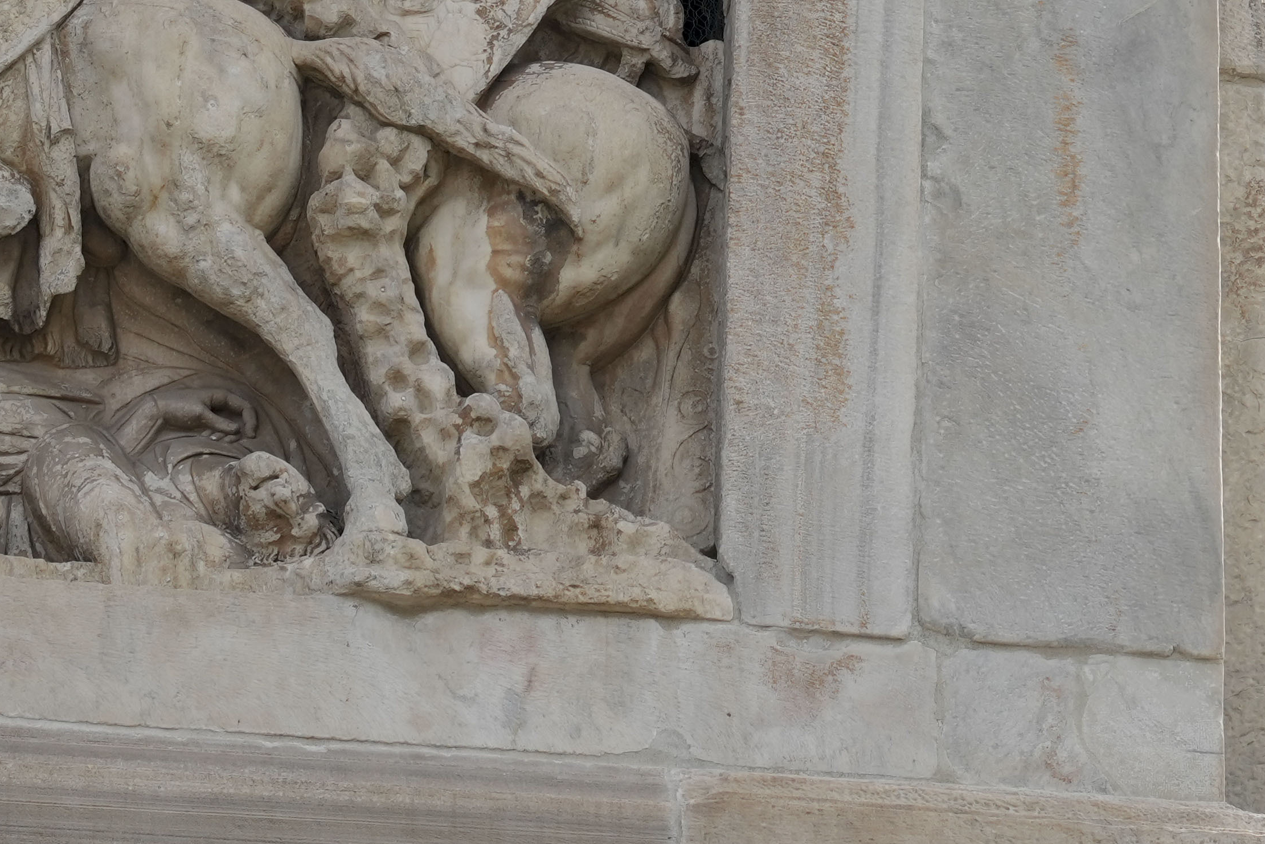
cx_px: 1355
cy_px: -169
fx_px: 13669
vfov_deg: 3.5
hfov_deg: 5.3
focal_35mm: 389
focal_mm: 100
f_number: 7.1
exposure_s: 1/640
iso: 250
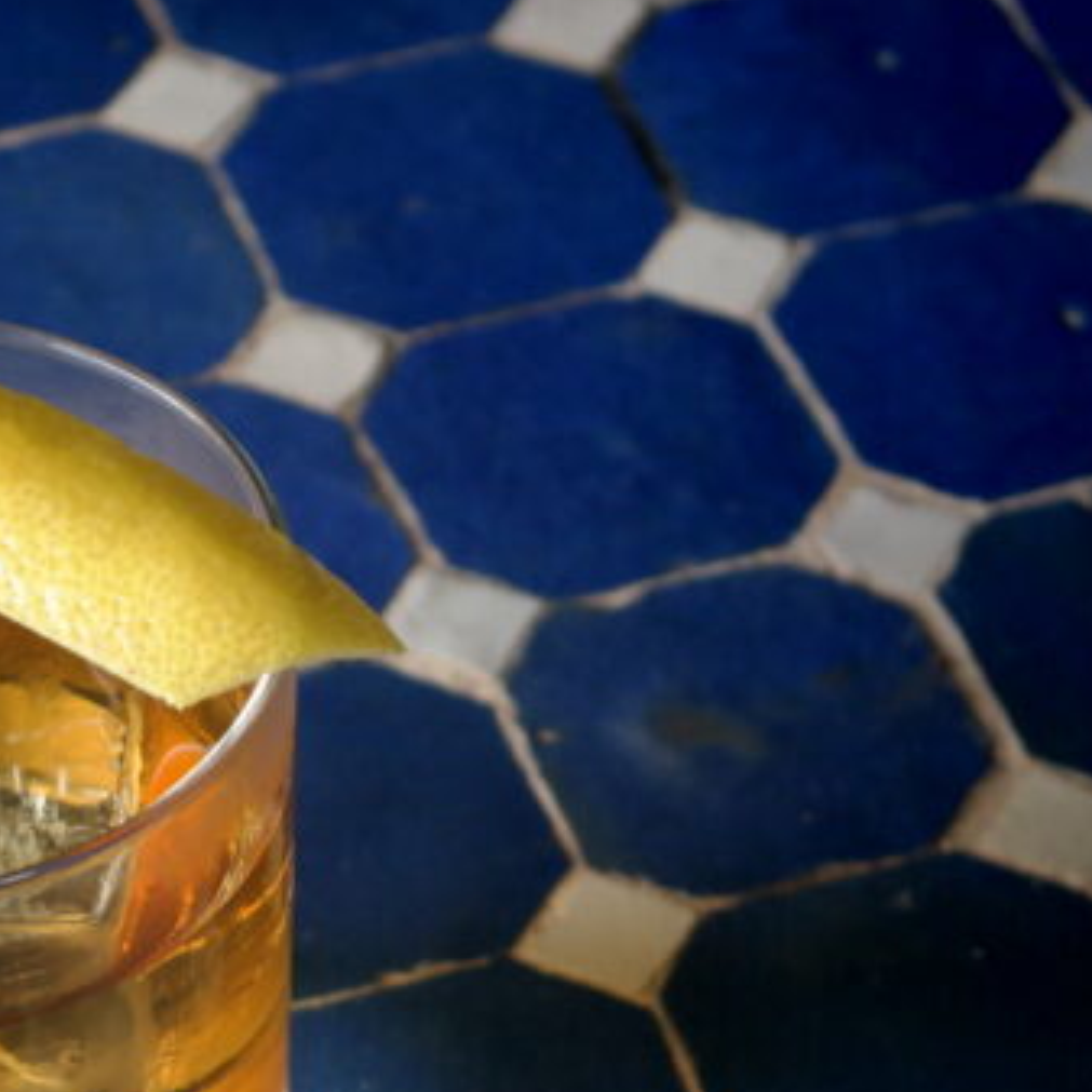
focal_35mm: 178
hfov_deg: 9.8
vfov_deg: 9.8
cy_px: 977
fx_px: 6353
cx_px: 71
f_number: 5
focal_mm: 45
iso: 800
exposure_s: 1/80
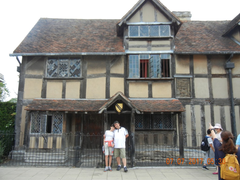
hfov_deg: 60.0
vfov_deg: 46.8
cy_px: 90
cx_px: 120
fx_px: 208
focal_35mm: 30
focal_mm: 5.4
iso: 160
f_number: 3.5
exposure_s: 1/380
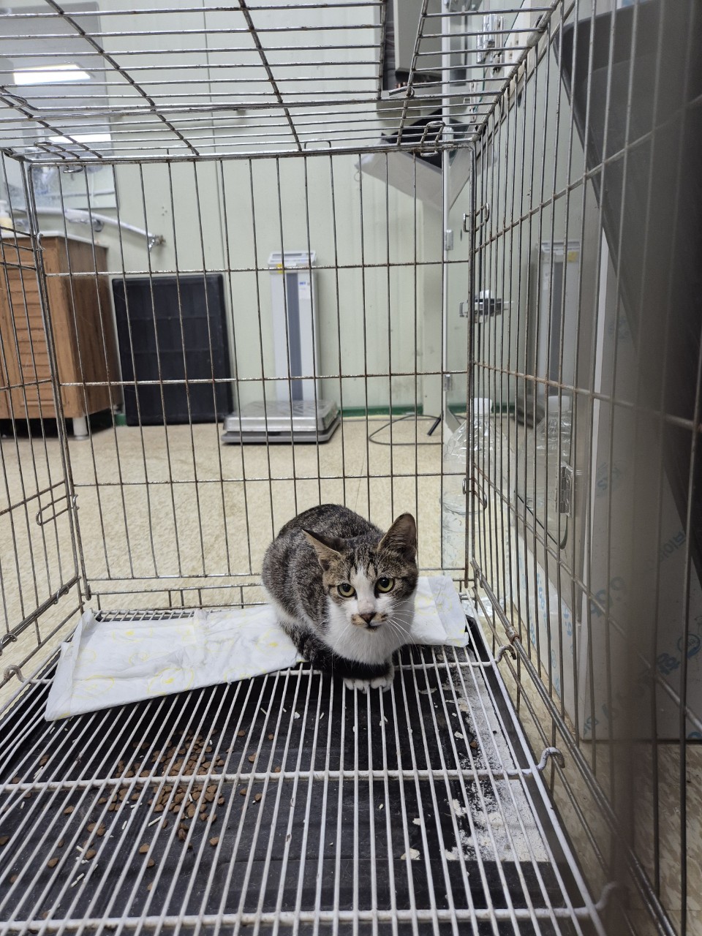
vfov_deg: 73.9
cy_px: 468
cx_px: 351
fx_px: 622
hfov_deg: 58.9
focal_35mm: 23
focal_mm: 5.4
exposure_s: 1/120
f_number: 1.8
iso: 160
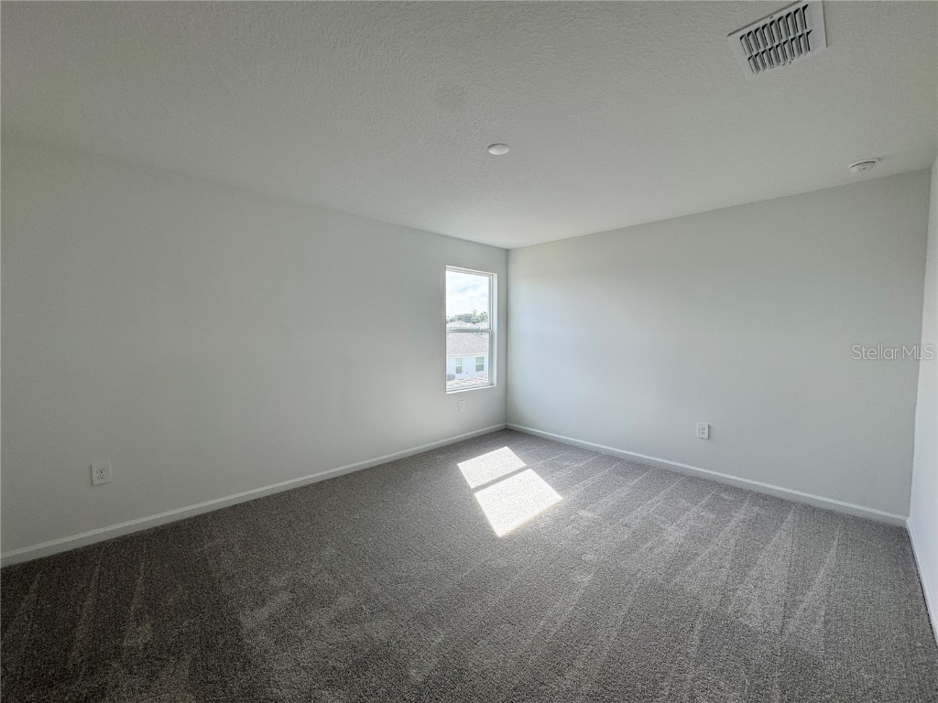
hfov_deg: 102.1
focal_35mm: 14
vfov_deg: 85.7
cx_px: 469
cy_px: 352
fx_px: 379
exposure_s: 1/184
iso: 40
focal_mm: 2.22
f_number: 2.2
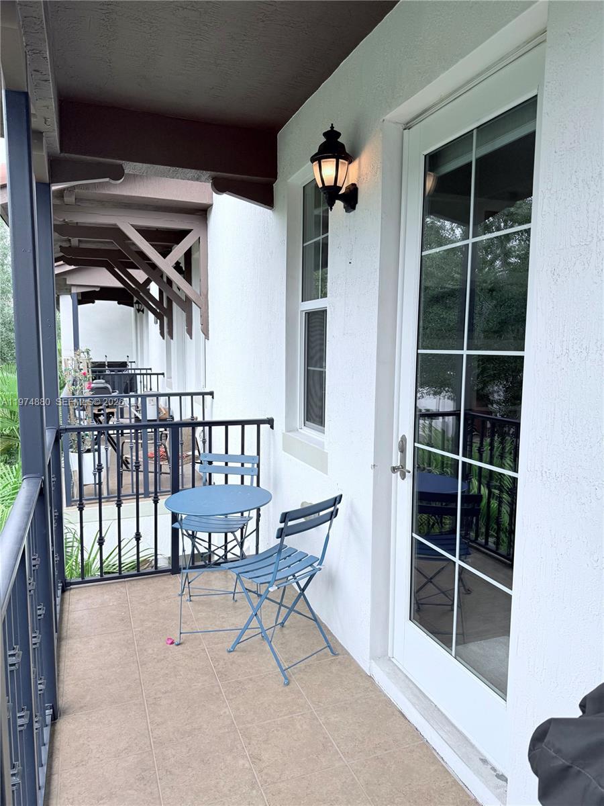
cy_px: 403
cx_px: 302
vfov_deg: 71.6
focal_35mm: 24
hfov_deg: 56.8
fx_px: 558
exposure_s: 1/878
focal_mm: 6.76
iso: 80
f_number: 1.78
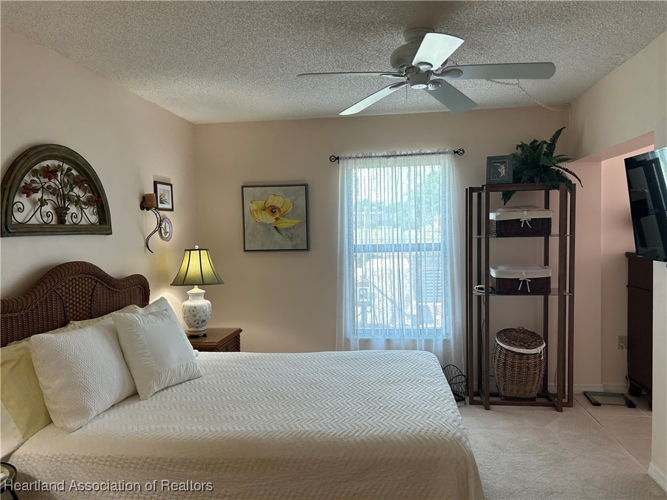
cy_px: 250
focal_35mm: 26
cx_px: 334
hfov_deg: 67.3
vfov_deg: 53.1
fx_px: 501
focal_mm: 5.7
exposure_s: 1/120
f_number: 1.5
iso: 80
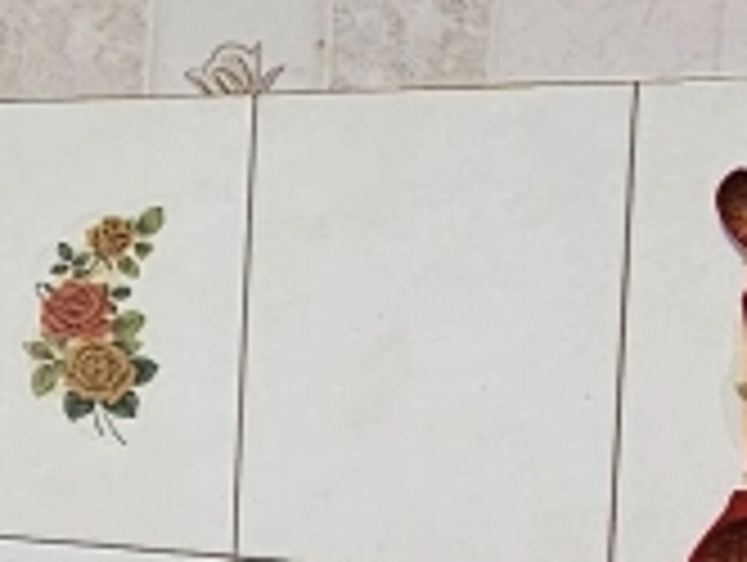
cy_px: 357
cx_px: -1044
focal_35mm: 98
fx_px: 2118
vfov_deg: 15.1
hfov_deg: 14.0
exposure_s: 1/71
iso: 500
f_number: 2.2
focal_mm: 2.2
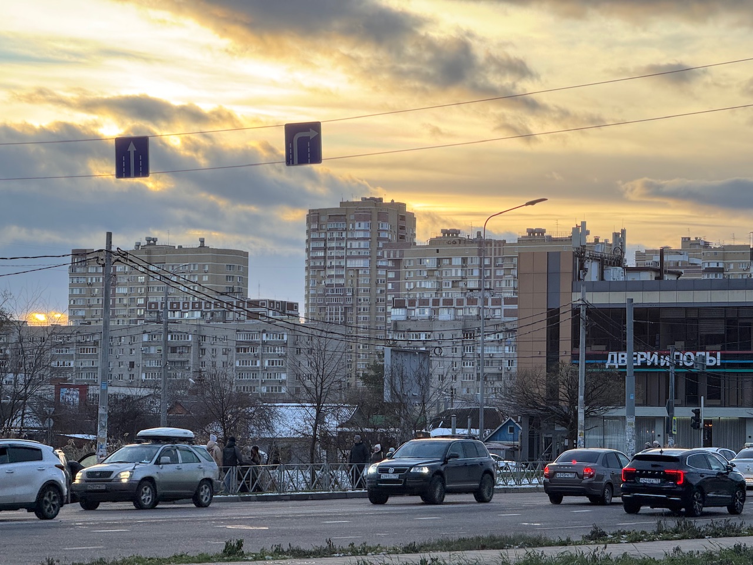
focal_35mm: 120
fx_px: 2610
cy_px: 282
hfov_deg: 16.4
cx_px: 376
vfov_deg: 12.3
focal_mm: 15.66
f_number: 2.8
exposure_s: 1/102
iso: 64
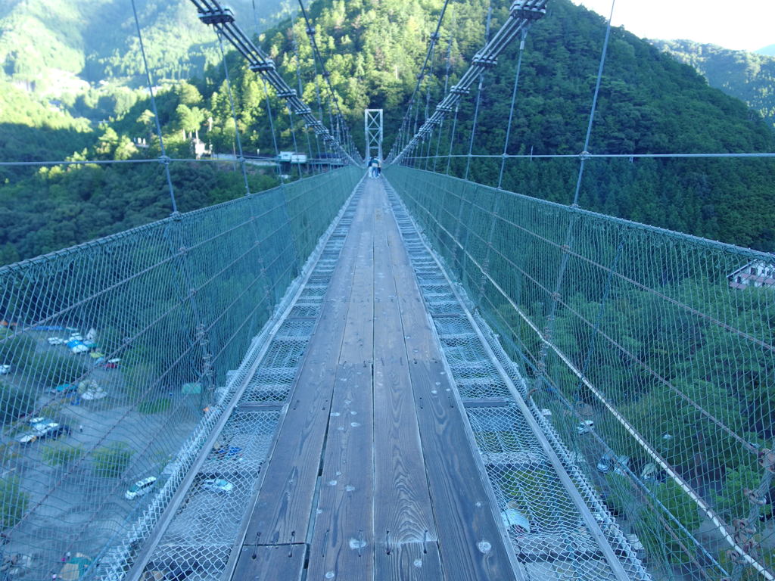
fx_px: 627
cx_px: 388
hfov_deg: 63.4
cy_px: 290
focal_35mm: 28
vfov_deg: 49.7
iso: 100
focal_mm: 6
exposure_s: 1/100
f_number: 2.2
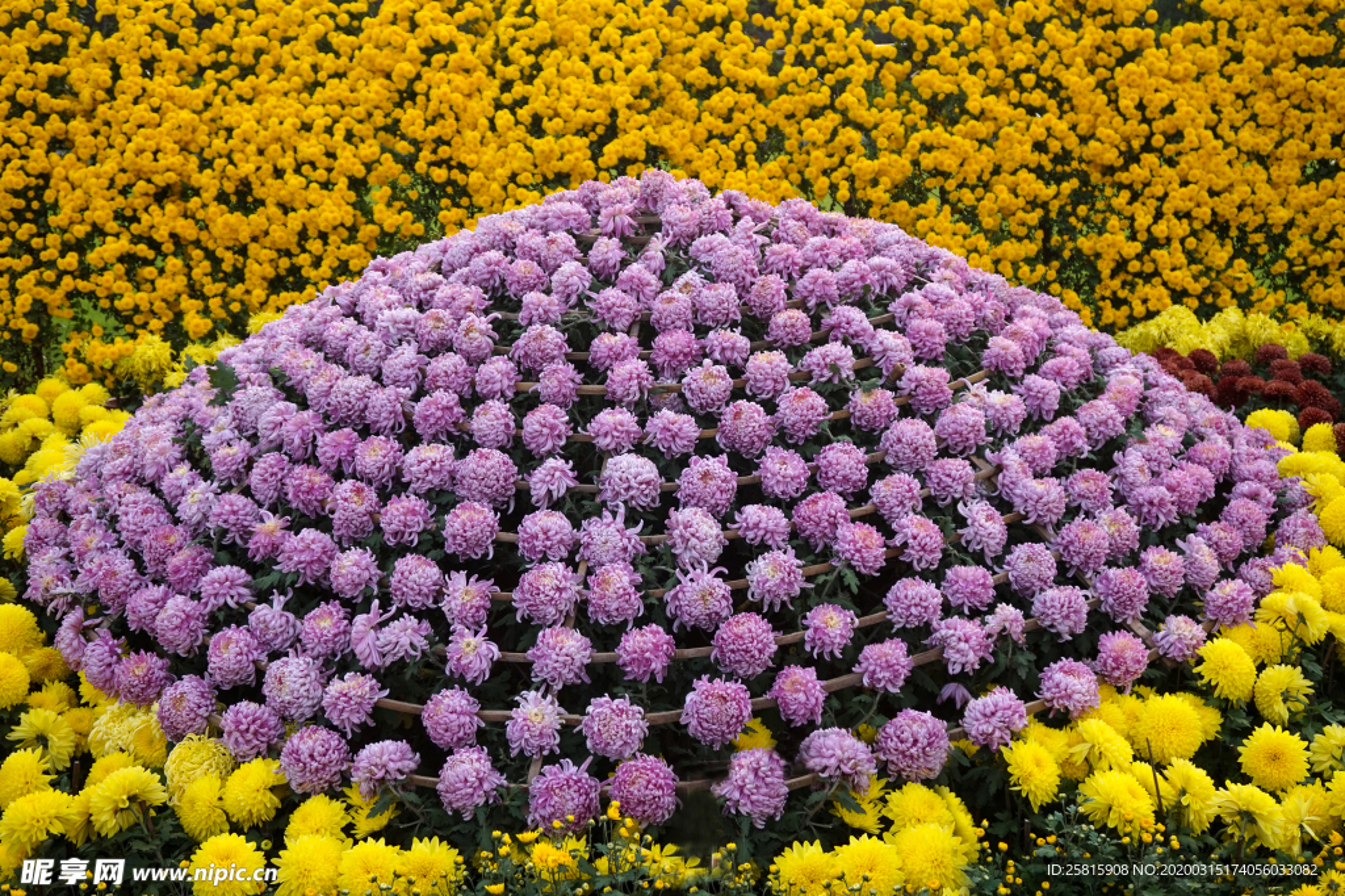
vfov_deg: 33.0
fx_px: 1513
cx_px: 672
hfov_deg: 47.9
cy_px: 448
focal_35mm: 40
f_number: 5
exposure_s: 1/200
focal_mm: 27
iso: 100
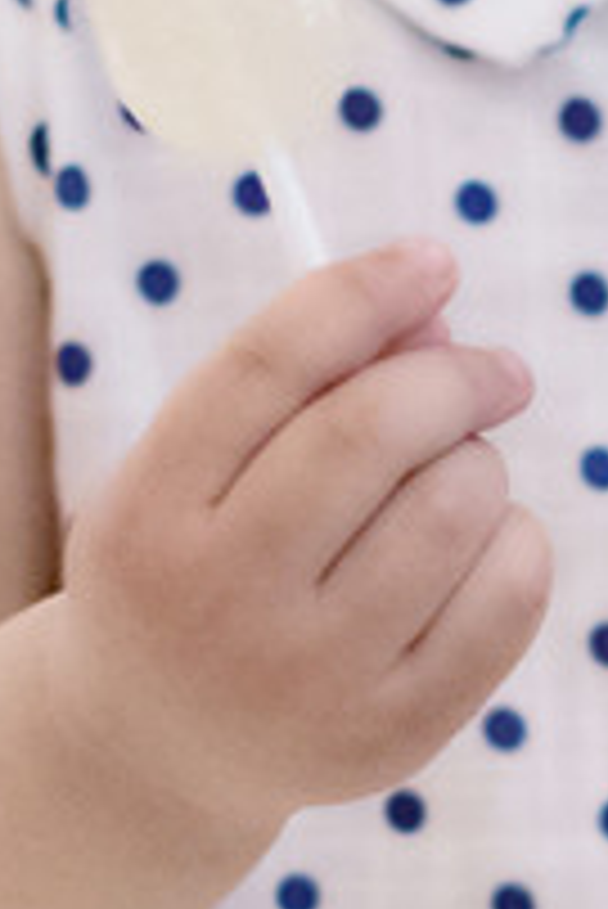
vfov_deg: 5.5
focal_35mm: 370
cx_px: 829
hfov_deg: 3.7
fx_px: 9357
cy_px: 1058
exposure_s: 1/200
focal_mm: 50
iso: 1600
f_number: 2
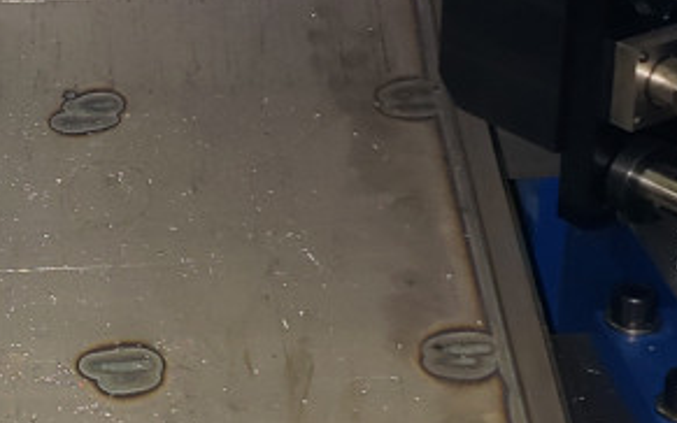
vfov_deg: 12.9
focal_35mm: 101
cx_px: 112
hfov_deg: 20.3
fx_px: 1864
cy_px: 73
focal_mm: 4.3
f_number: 1.5
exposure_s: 1/30
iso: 100
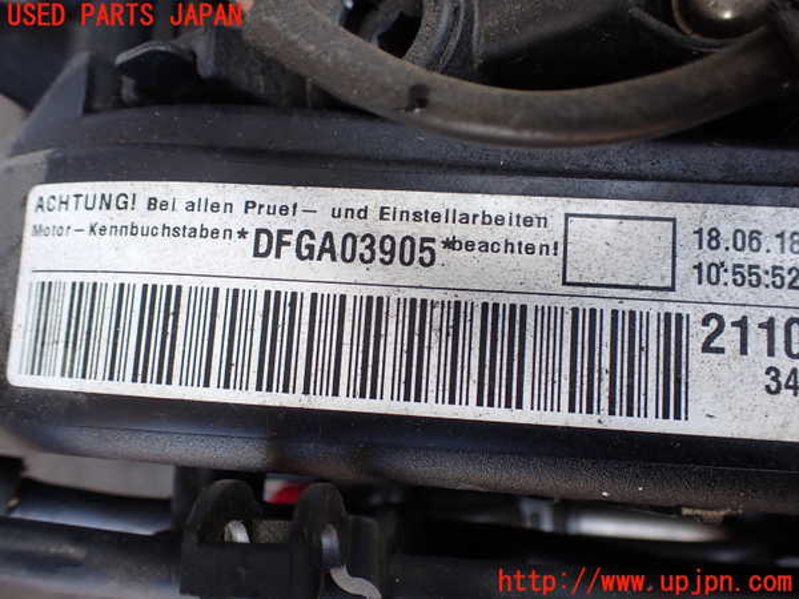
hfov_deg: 60.0
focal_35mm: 30
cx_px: 400
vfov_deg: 46.8
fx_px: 692
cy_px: 300
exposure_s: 1/125
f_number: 2.3
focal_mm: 5.4
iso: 160
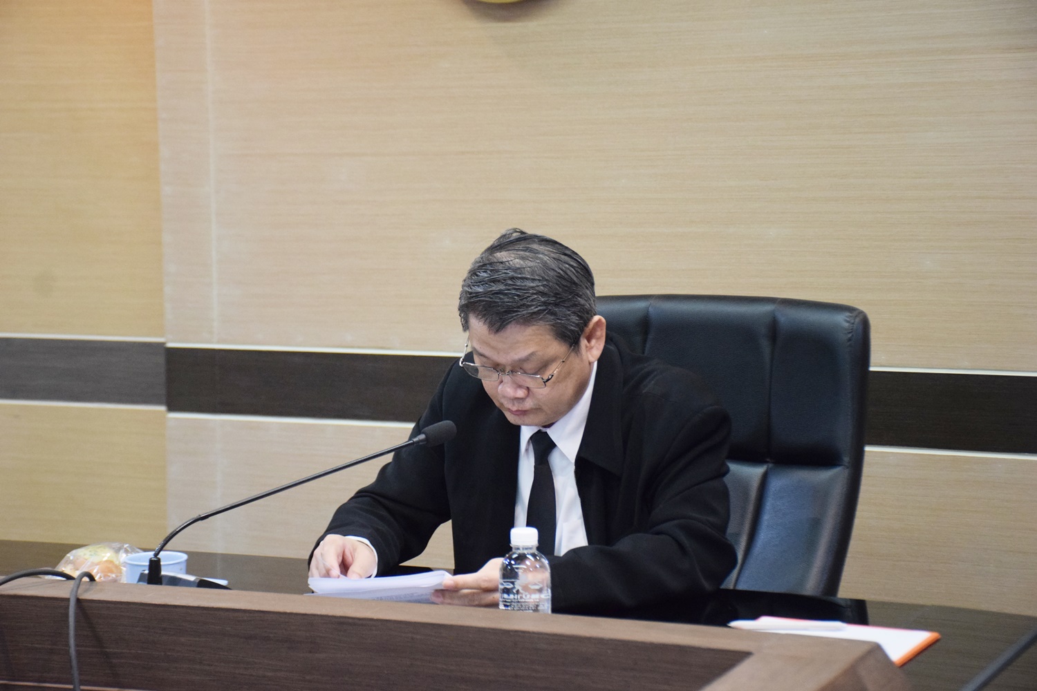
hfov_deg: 24.2
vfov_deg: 16.3
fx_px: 2419
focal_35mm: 84
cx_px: 518
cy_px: 346
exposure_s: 1/60
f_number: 4.8
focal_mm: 56
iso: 2800
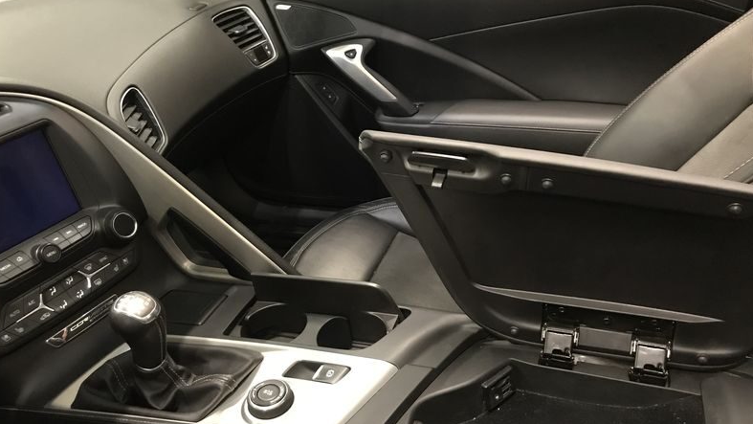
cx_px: 373
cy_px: 247
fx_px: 619
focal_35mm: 31
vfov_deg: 37.7
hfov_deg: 62.6
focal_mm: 3.99
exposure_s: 1/5
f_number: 1.8
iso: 100
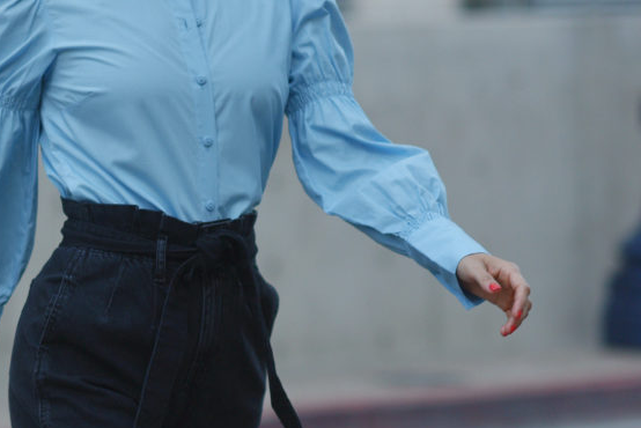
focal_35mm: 221
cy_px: 139
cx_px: -109
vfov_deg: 6.2
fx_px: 3937
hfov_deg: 9.2
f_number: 2.2
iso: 400
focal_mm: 85
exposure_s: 1/1250
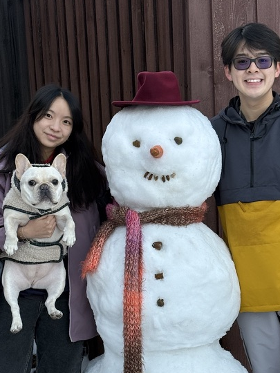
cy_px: 258
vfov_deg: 21.4
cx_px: 173
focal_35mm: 91
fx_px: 981
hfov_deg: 16.2
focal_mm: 6.76
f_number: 1.78
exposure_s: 1/236
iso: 100
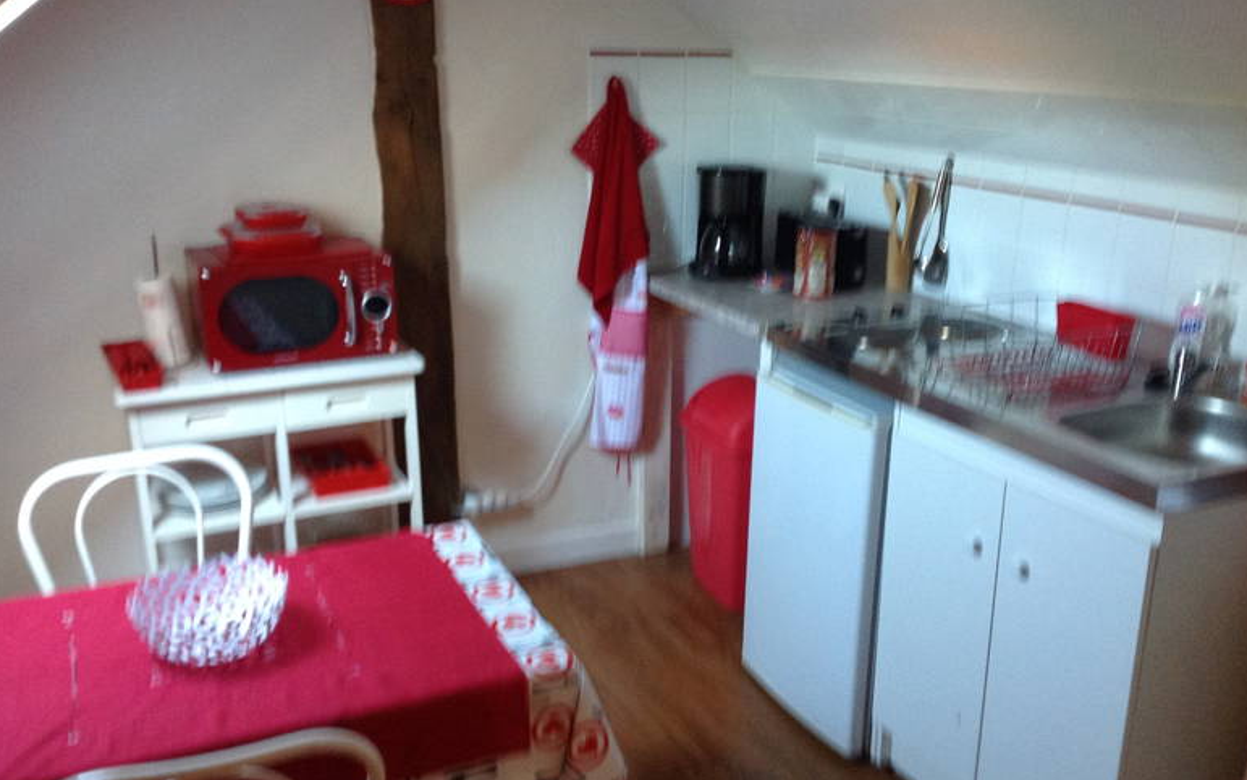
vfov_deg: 33.6
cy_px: 409
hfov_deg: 51.5
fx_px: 1292
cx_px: 629
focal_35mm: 38
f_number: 2.4
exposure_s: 1/15
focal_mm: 4.28
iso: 160
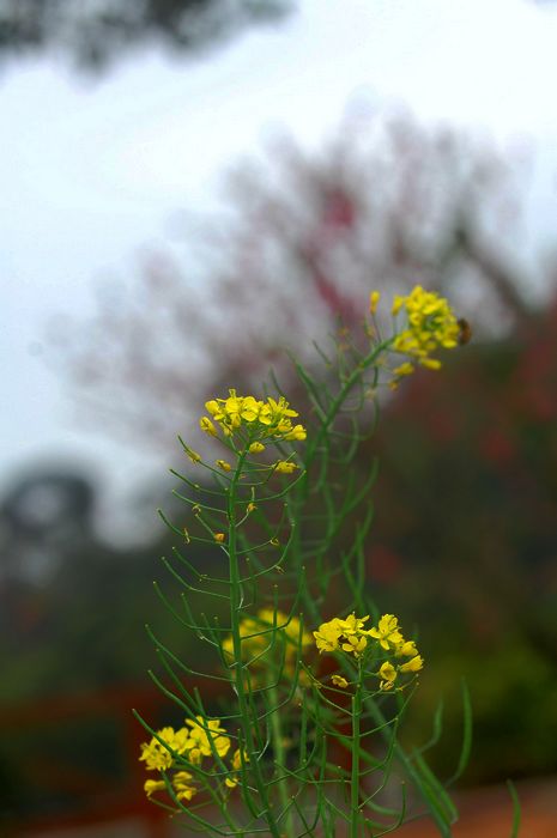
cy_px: 419
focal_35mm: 117
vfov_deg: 17.5
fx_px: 2722
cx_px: 278
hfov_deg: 11.7
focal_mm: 78
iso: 200
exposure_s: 1/320
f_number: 5.6
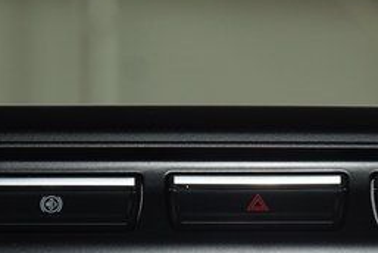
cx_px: 252
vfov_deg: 5.3
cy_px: 202
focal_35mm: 261
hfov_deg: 7.9
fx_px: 2744
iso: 1250
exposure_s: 1/125
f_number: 4.5
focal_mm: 70
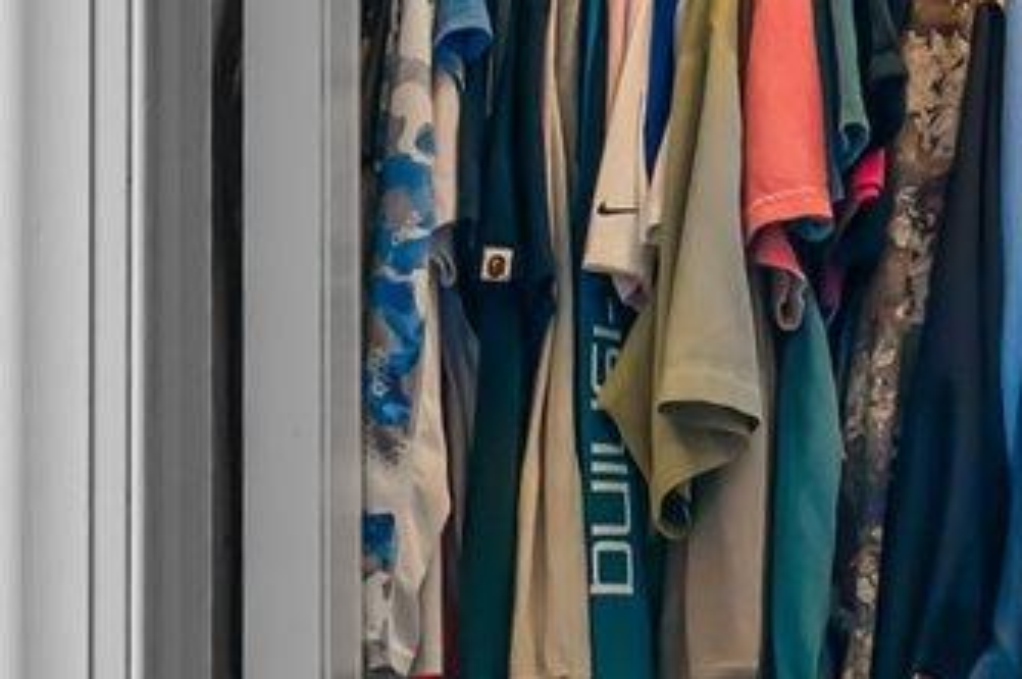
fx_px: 2609
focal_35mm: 92
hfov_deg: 18.3
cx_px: -716
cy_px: 856
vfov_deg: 14.3
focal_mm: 15
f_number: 7.1
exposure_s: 1/20
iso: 400
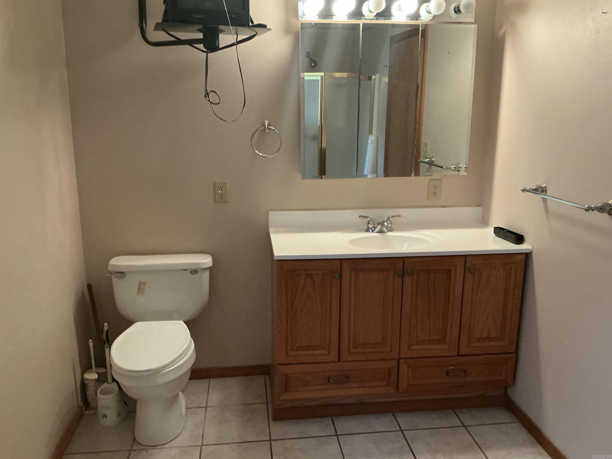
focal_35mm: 29
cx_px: 306
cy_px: 230
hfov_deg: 61.7
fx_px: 513
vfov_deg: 48.2
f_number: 1.8
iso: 250
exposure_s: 1/40
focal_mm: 3
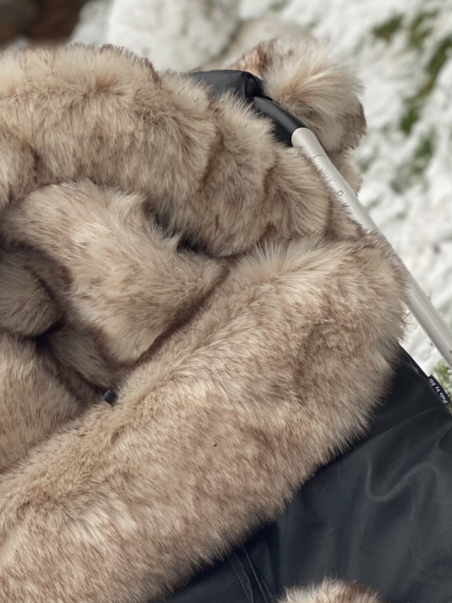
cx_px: 325
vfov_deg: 17.9
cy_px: 563
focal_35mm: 108
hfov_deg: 13.7
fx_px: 1881
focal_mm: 6
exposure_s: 1/122
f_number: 2
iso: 32
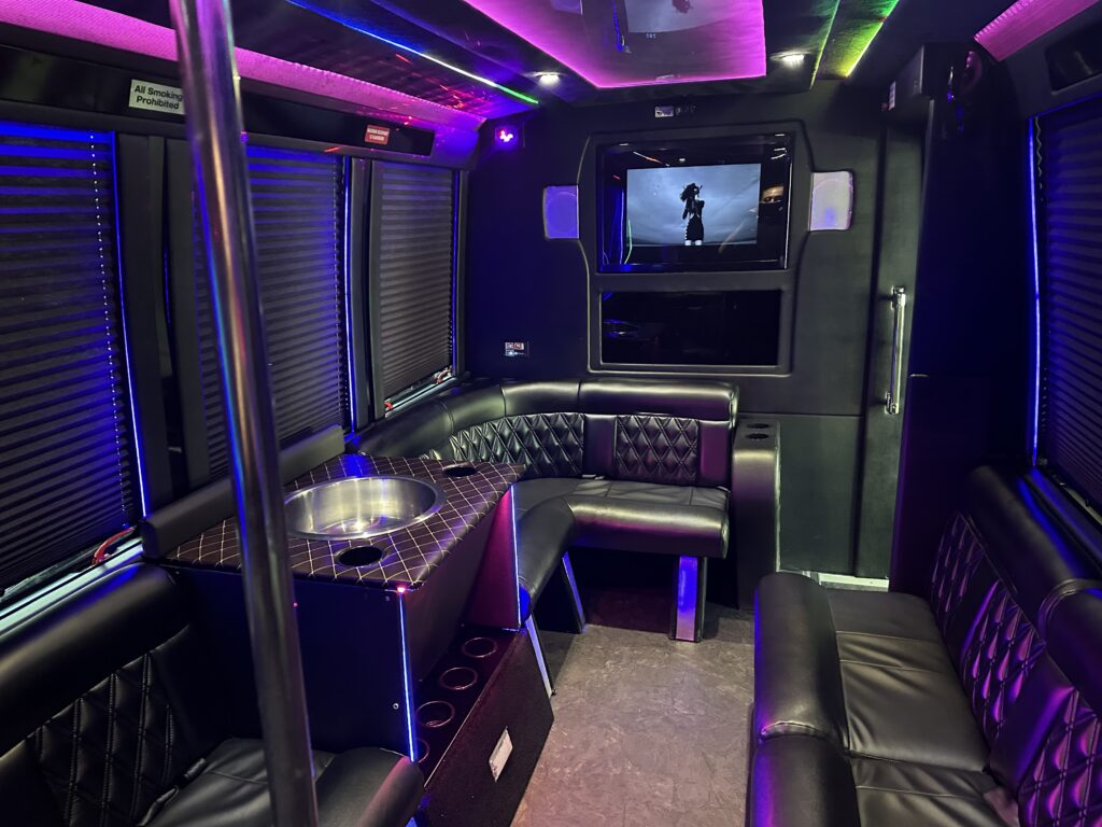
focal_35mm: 24
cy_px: 414
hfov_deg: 71.6
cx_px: 551
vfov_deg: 56.8
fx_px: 764
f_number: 1.78
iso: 1000
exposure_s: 1/30
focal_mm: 6.86
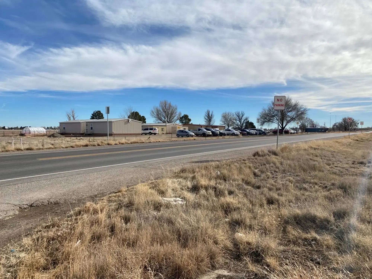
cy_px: 140
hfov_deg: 67.3
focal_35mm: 26
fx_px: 279
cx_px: 186
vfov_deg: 53.1
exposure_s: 1/5747
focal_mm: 4.25
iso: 32
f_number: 1.8
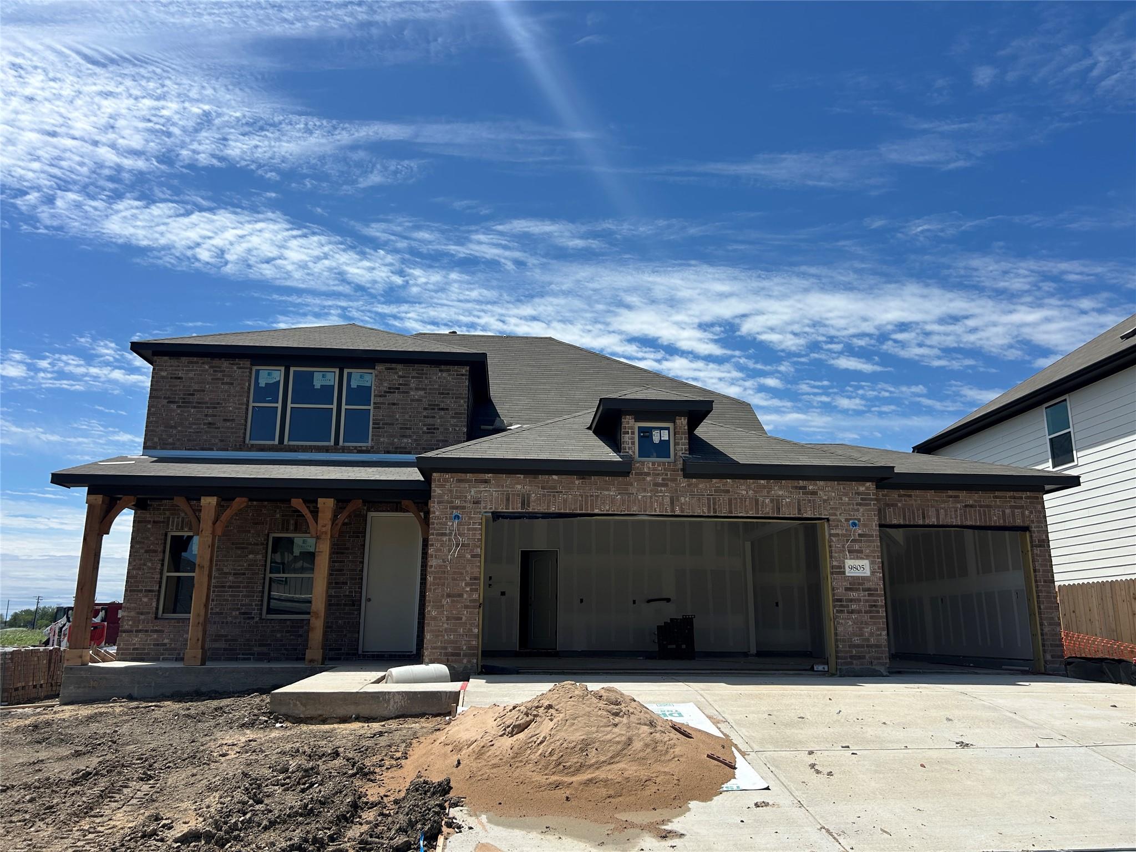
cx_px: 568
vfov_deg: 53.1
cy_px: 426
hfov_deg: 67.3
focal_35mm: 26
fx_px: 853
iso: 50
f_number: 1.5
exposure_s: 1/6579
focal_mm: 5.7
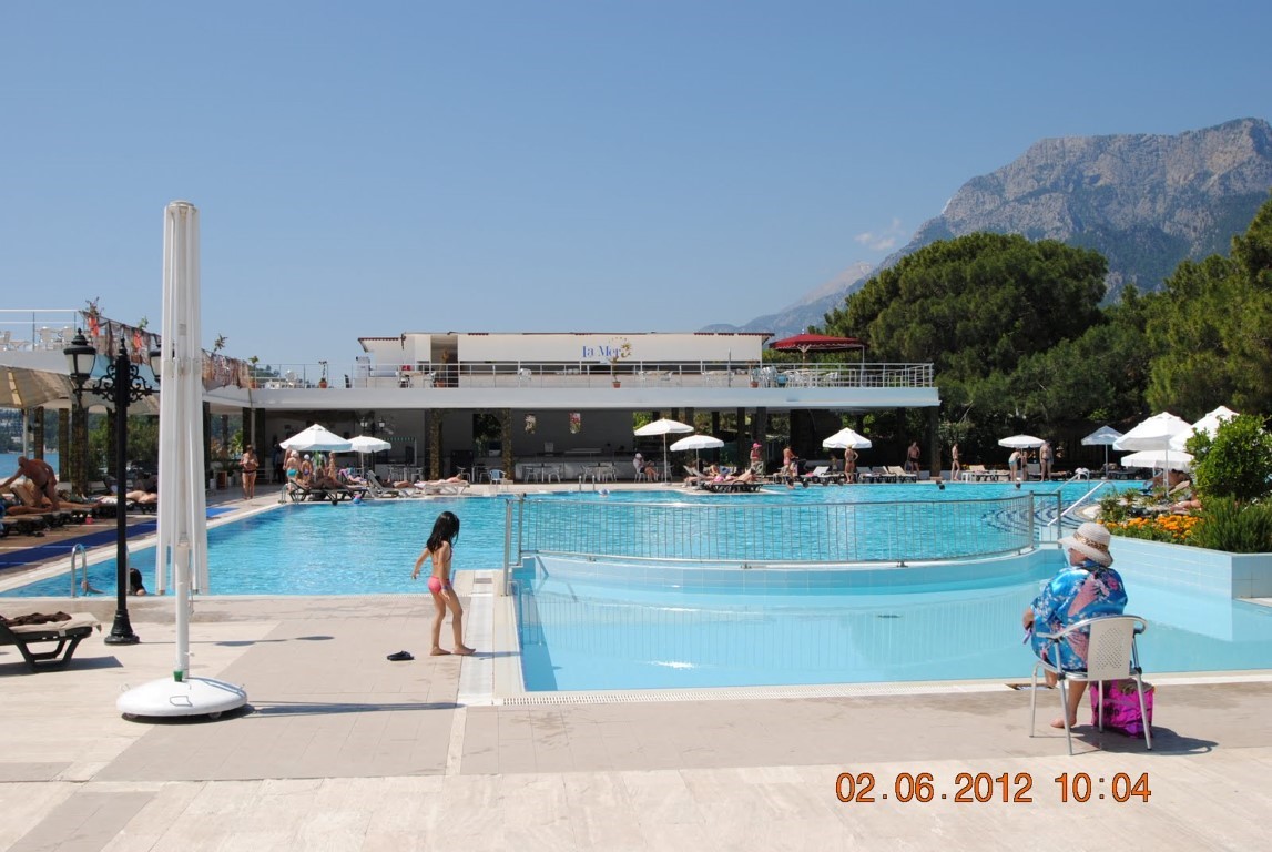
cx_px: 636
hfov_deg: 53.1
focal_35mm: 36
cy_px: 426
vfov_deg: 37.0
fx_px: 1274
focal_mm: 24
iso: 100
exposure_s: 1/250
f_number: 8
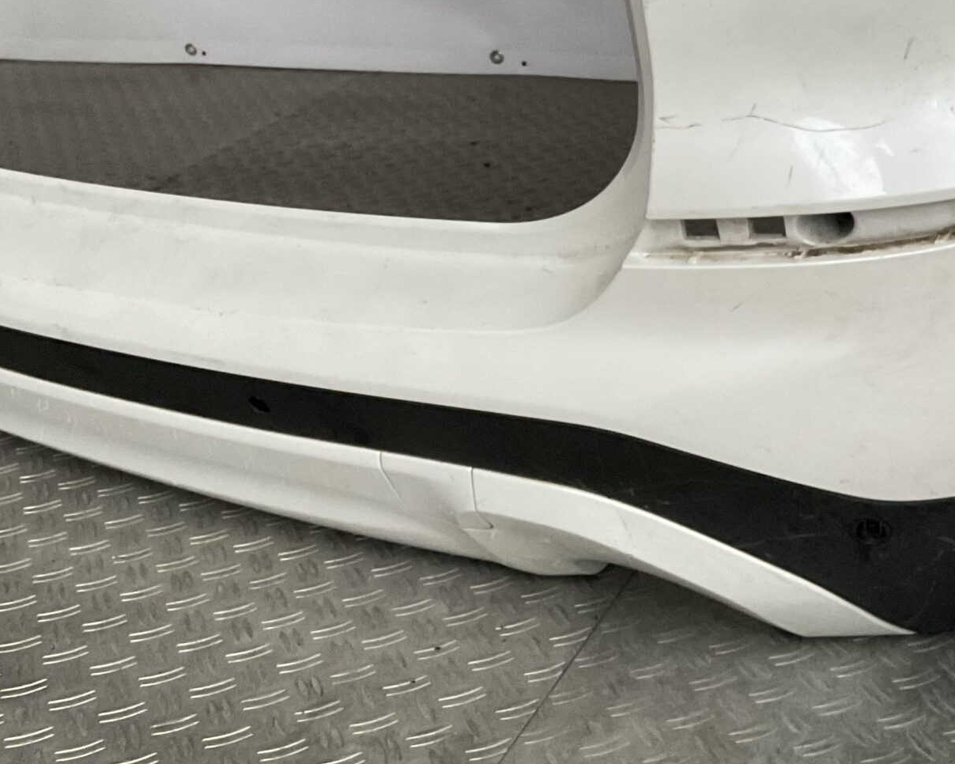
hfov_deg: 31.4
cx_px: 556
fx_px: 1696
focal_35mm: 60
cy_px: 86
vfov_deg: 24.7
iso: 250
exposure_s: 1/50
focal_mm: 3
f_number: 1.8
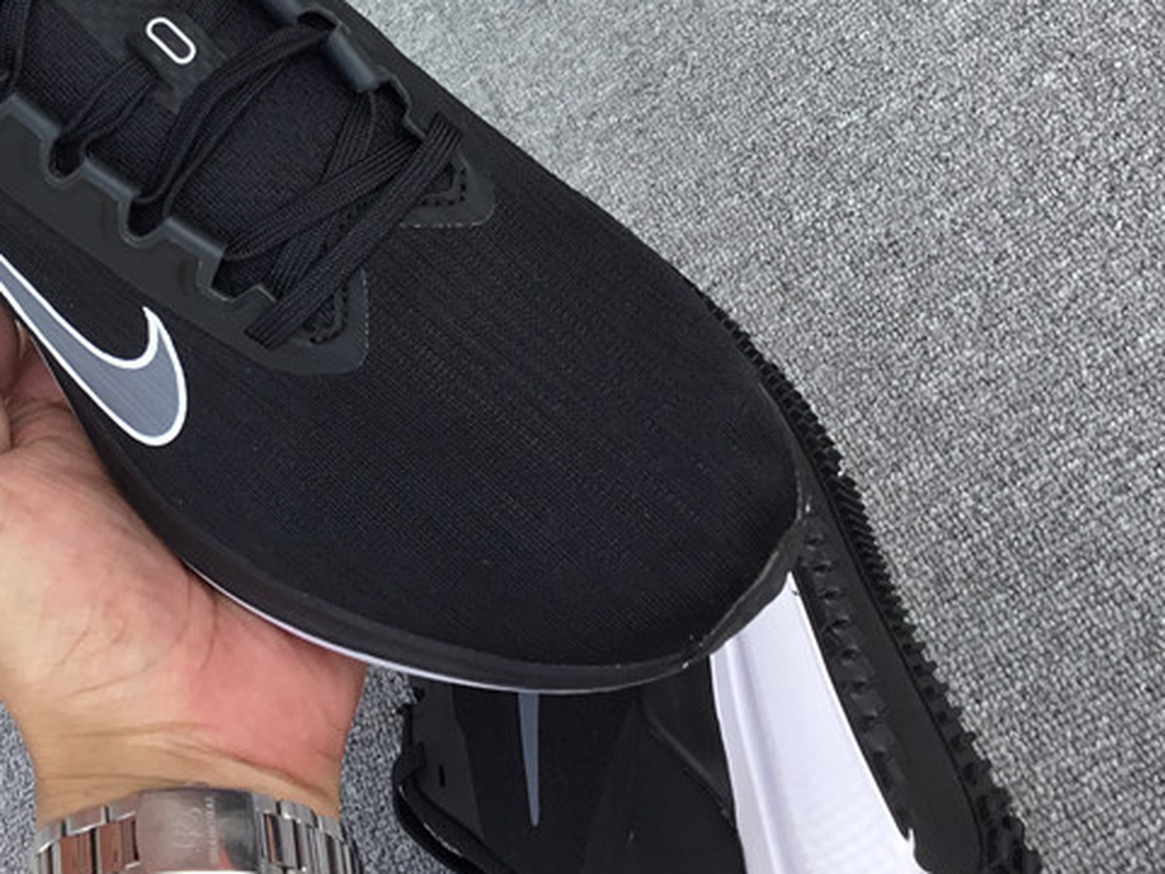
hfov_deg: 32.2
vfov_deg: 24.5
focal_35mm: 58
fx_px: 1952
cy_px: 91
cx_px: 201
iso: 25
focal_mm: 3.3
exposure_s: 1/251
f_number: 2.4
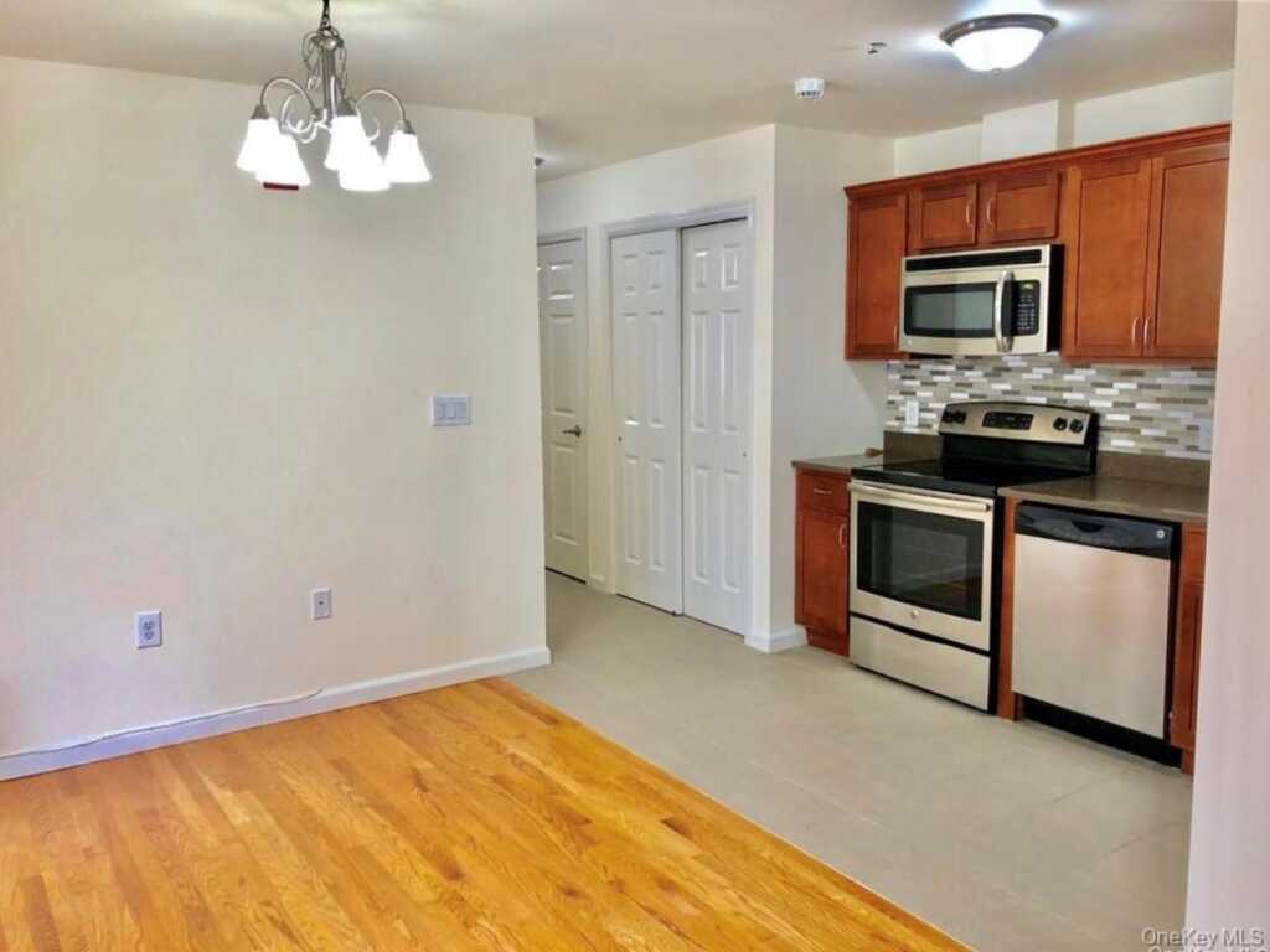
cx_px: 635
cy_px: 476
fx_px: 1027
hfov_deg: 63.4
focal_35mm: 28
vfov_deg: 49.7
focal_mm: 3.99
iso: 32
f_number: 1.8
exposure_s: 1/30
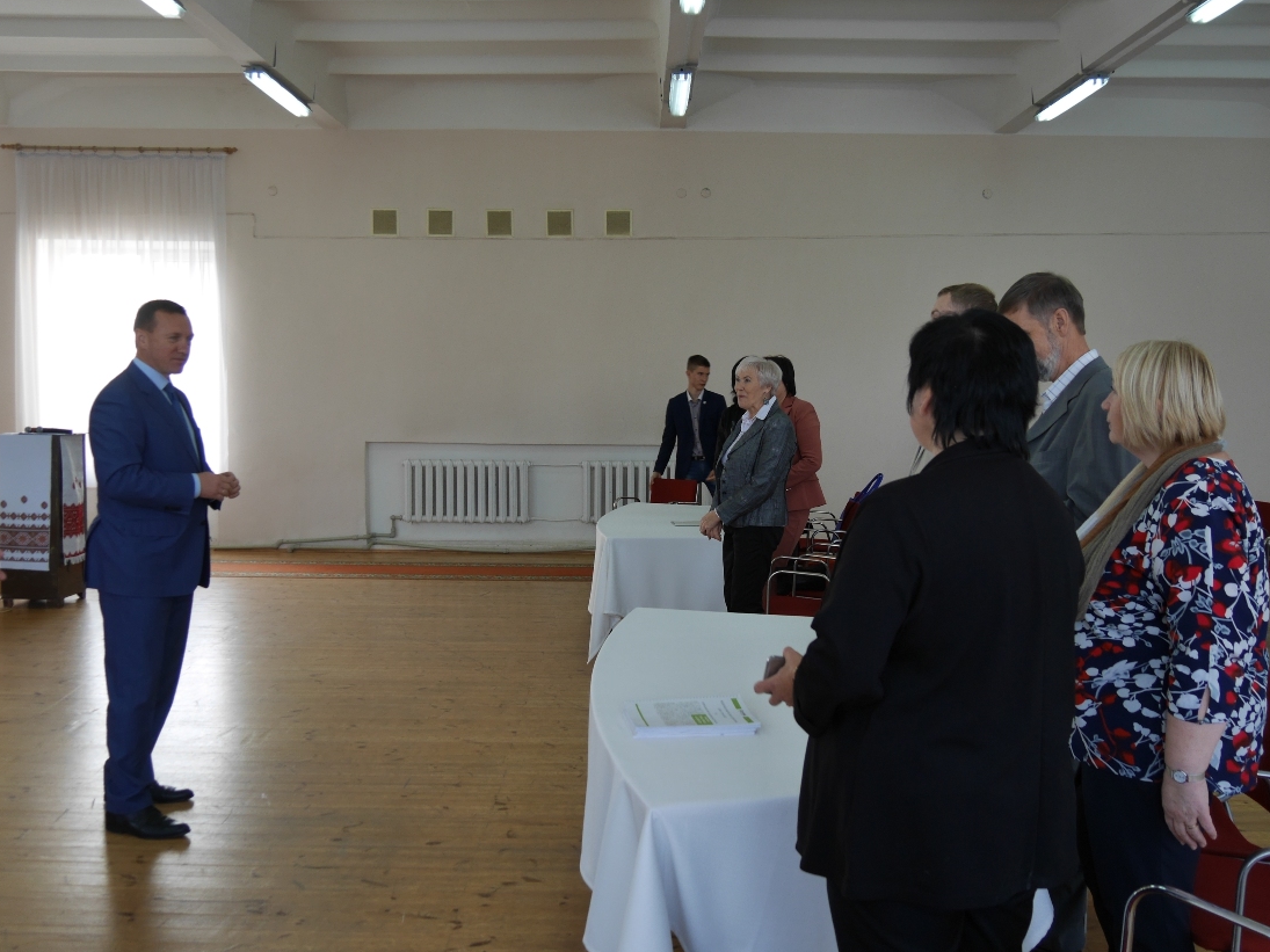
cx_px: 650
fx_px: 1137
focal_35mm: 31
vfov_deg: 45.4
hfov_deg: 58.4
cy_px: 474
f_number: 3.6
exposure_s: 1/60
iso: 250
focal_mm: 15
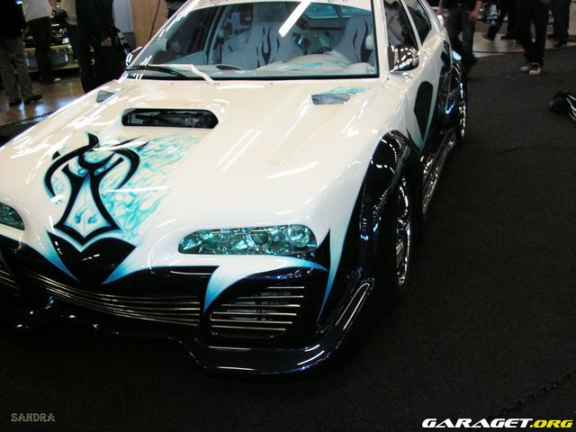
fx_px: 599
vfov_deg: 39.7
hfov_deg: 51.4
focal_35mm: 36
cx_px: 288
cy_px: 216
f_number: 3.2
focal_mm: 6
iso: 160
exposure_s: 1/30
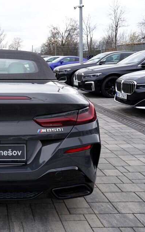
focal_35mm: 48
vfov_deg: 41.8
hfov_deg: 25.2
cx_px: -10
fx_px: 304
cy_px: 108
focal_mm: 29
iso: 100
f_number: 5.6
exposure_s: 1/125
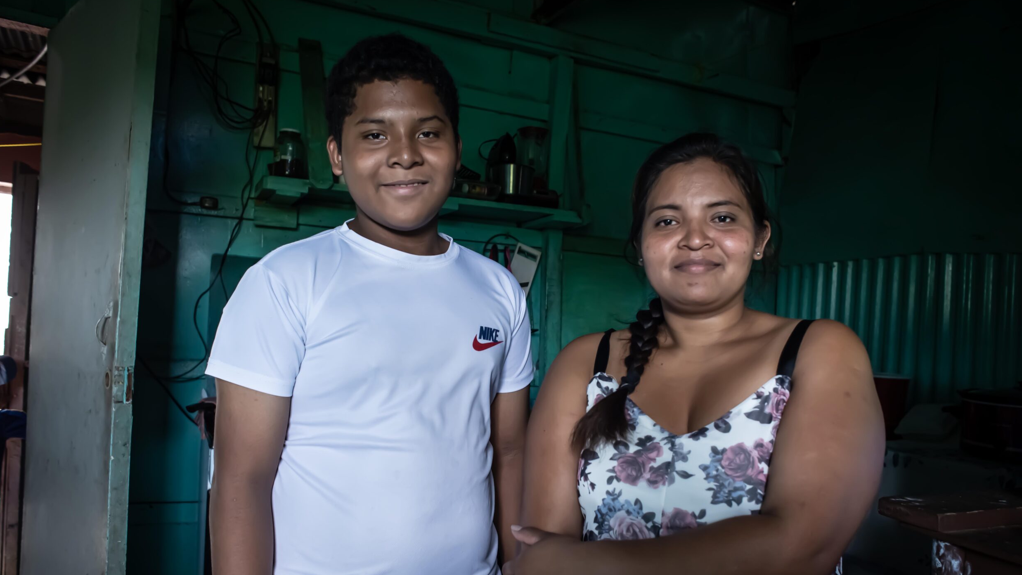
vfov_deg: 44.2
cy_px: 341
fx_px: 705
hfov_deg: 71.9
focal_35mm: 26
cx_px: 520
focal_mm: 24
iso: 1600
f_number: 5.6
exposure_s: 1/60
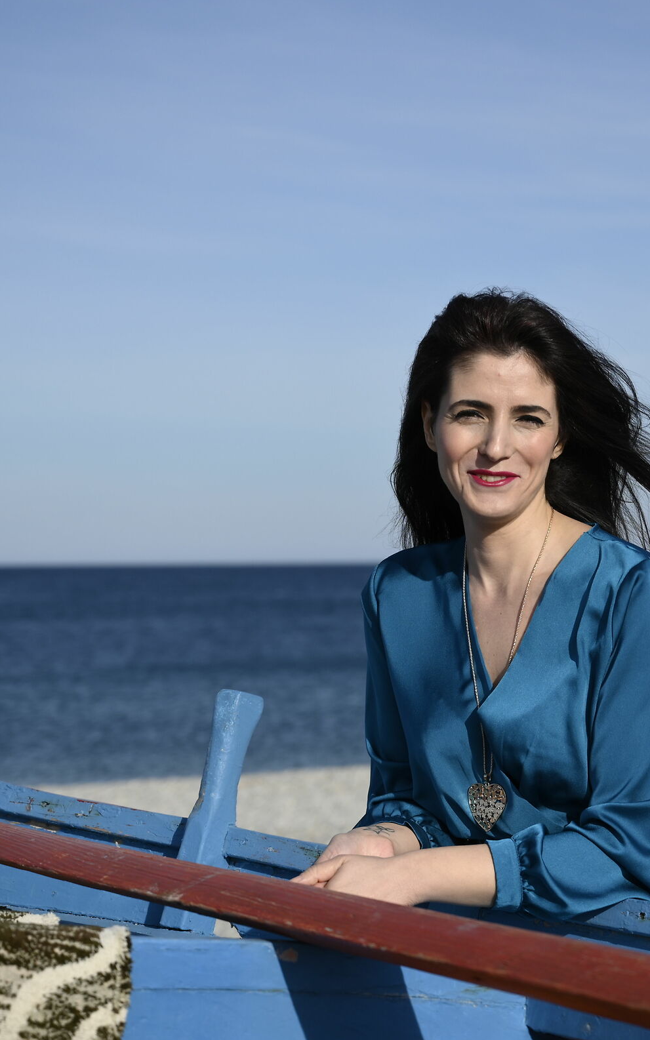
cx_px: 535
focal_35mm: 94
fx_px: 2665
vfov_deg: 22.1
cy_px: 521
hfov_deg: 13.8
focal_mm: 61
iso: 160
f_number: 4.5
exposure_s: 1/2500
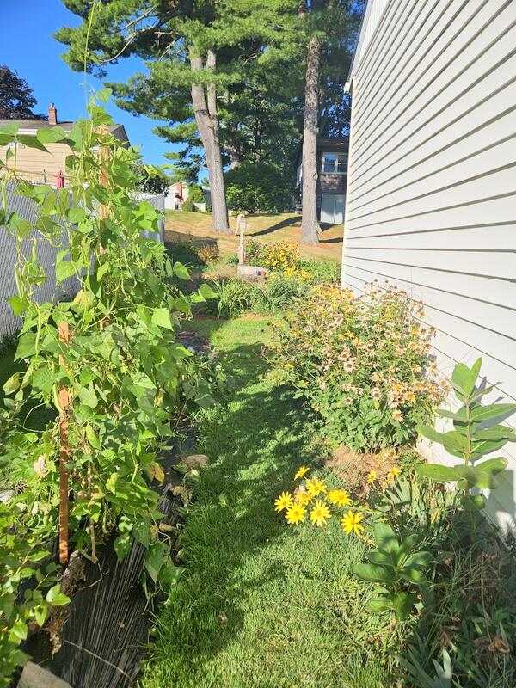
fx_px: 457
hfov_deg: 58.9
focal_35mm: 23
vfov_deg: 73.9
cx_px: 258
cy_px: 344
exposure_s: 1/2005
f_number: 1.8
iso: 25
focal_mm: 5.4
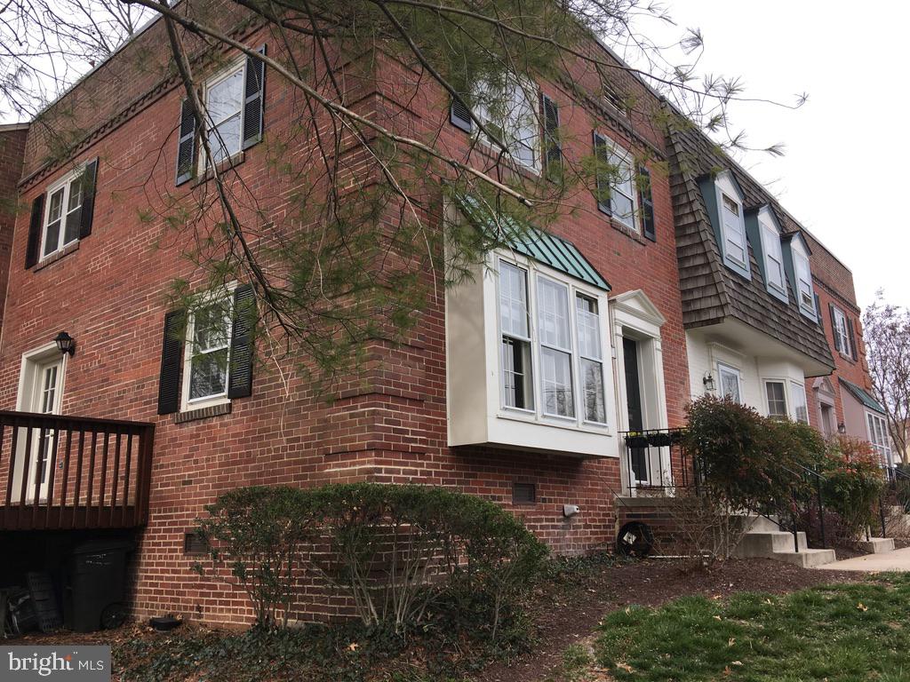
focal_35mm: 29
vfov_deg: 48.2
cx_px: 455
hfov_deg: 61.7
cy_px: 341
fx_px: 762
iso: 25
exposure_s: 1/396
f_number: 2.2
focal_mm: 4.15
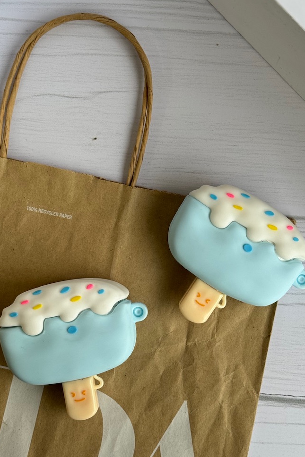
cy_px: 207
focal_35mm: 66
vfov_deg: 30.5
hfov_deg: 20.6
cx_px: 148
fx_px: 839
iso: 100
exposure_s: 1/95
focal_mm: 6.86
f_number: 1.78
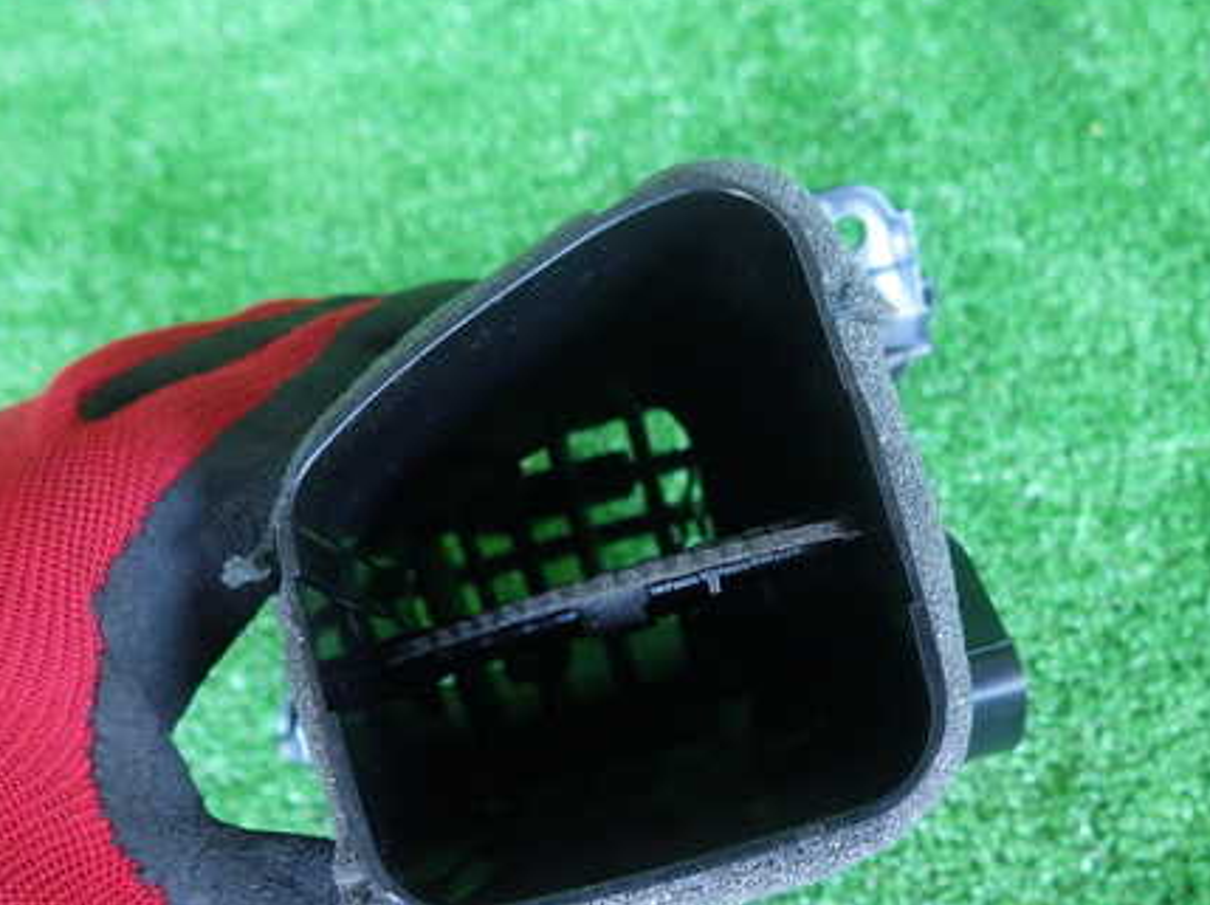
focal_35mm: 35
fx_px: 1222
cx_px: 685
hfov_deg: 52.5
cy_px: 527
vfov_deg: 40.5
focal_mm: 4.5
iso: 500
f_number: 2
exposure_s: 1/45
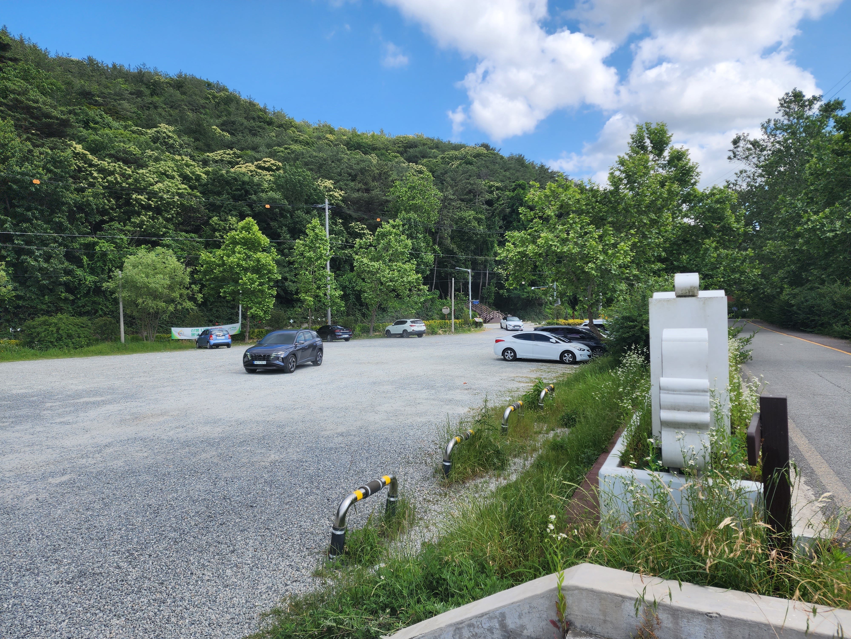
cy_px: 320
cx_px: 426
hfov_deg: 73.9
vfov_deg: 58.9
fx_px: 565
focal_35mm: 23
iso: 12
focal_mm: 6.4
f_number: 1.8
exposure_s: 1/919
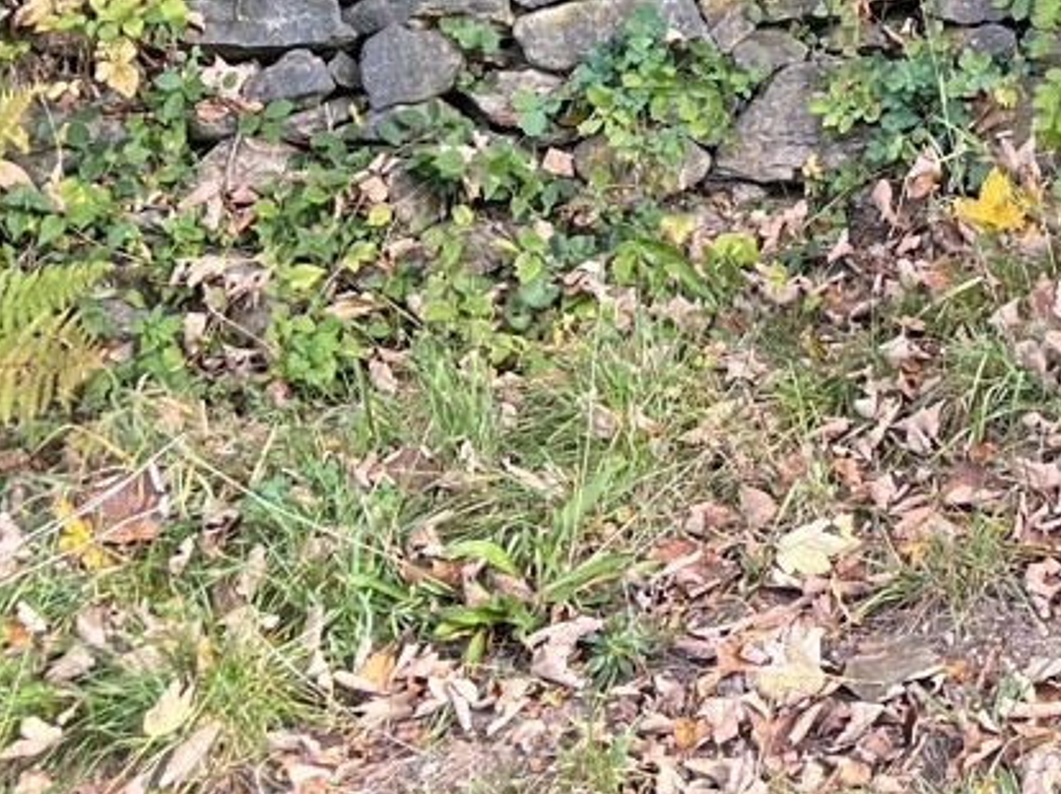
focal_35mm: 88
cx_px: 1117
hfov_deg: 21.3
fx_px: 2696
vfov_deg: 15.3
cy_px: -458
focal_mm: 5.1
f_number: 1.6
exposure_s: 1/173
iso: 40
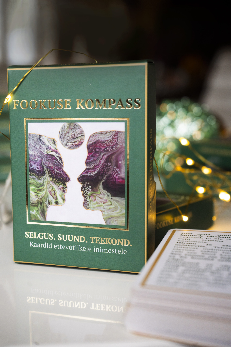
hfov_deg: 26.0
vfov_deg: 38.2
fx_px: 500
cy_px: 174
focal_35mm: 52
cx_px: 116
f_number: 4.5
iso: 640
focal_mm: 52
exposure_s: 1/125
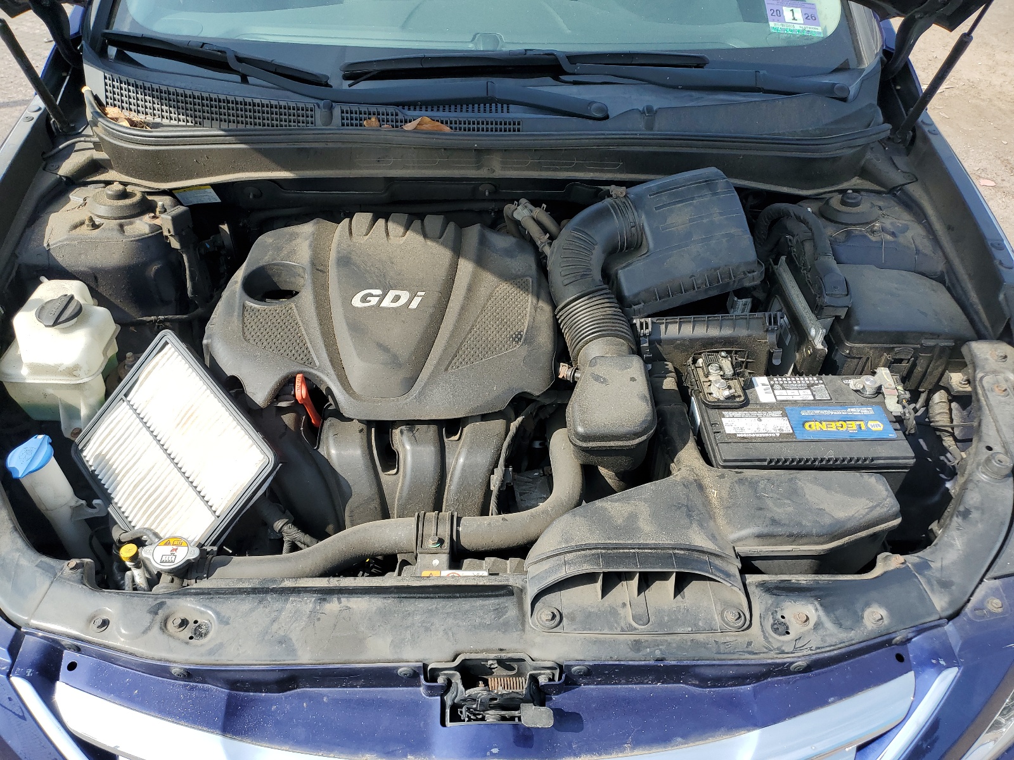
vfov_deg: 53.1
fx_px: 762
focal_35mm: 26
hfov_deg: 67.3
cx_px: 507
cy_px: 380
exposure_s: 1/1250
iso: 50
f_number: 1.5
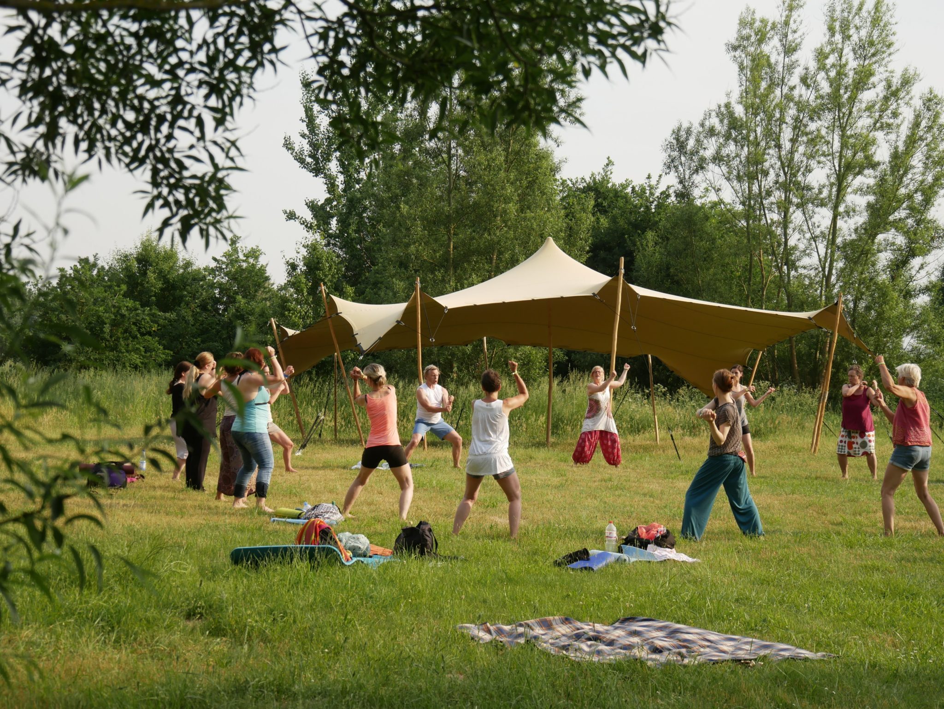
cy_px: 354
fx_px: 2019
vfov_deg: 19.9
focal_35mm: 74
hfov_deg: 26.3
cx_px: 472
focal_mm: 37
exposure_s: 1/250
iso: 200
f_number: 4.6
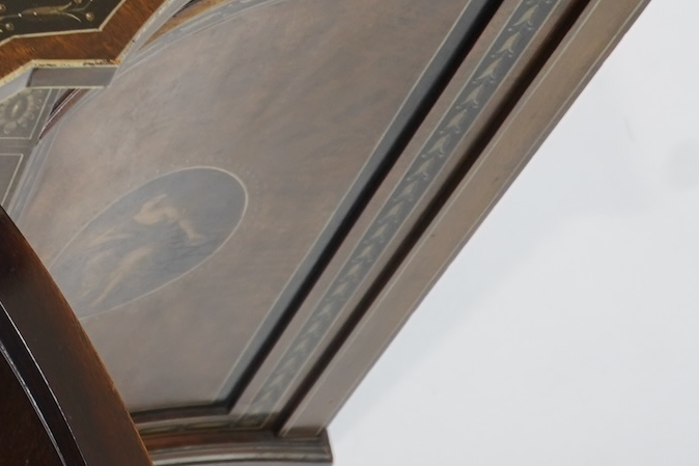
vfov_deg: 9.3
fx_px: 2679
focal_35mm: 138
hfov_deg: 13.0
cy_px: -458
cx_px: -687
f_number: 5
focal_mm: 31
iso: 640
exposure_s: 1/60
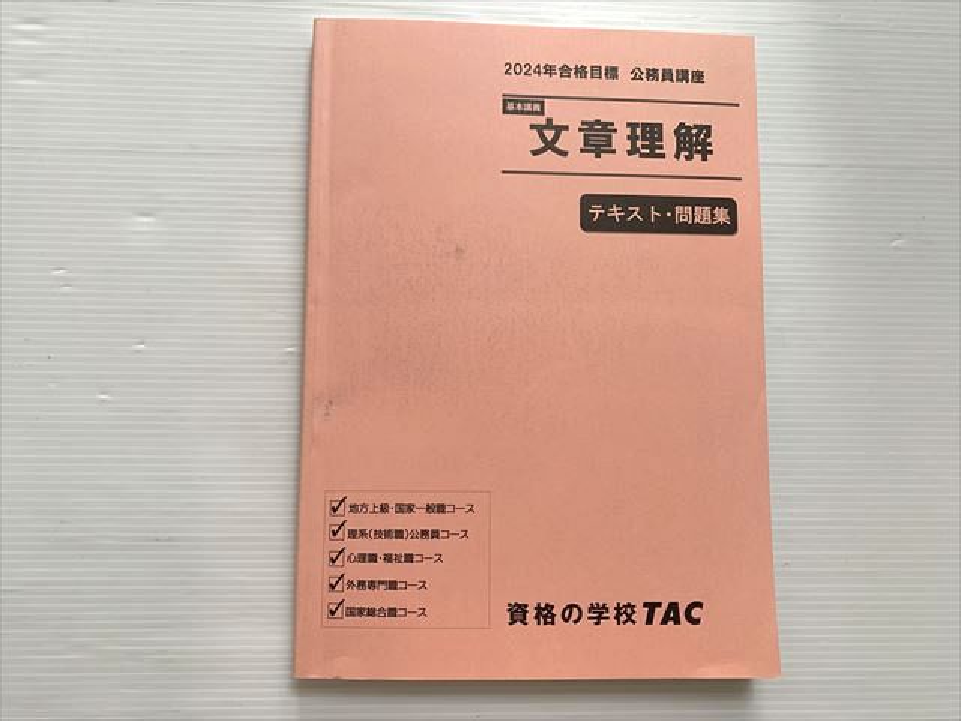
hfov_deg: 67.3
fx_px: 722
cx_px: 480
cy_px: 360
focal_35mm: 26
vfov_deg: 53.1
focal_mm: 4.25
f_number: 1.8
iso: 40
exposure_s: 1/63
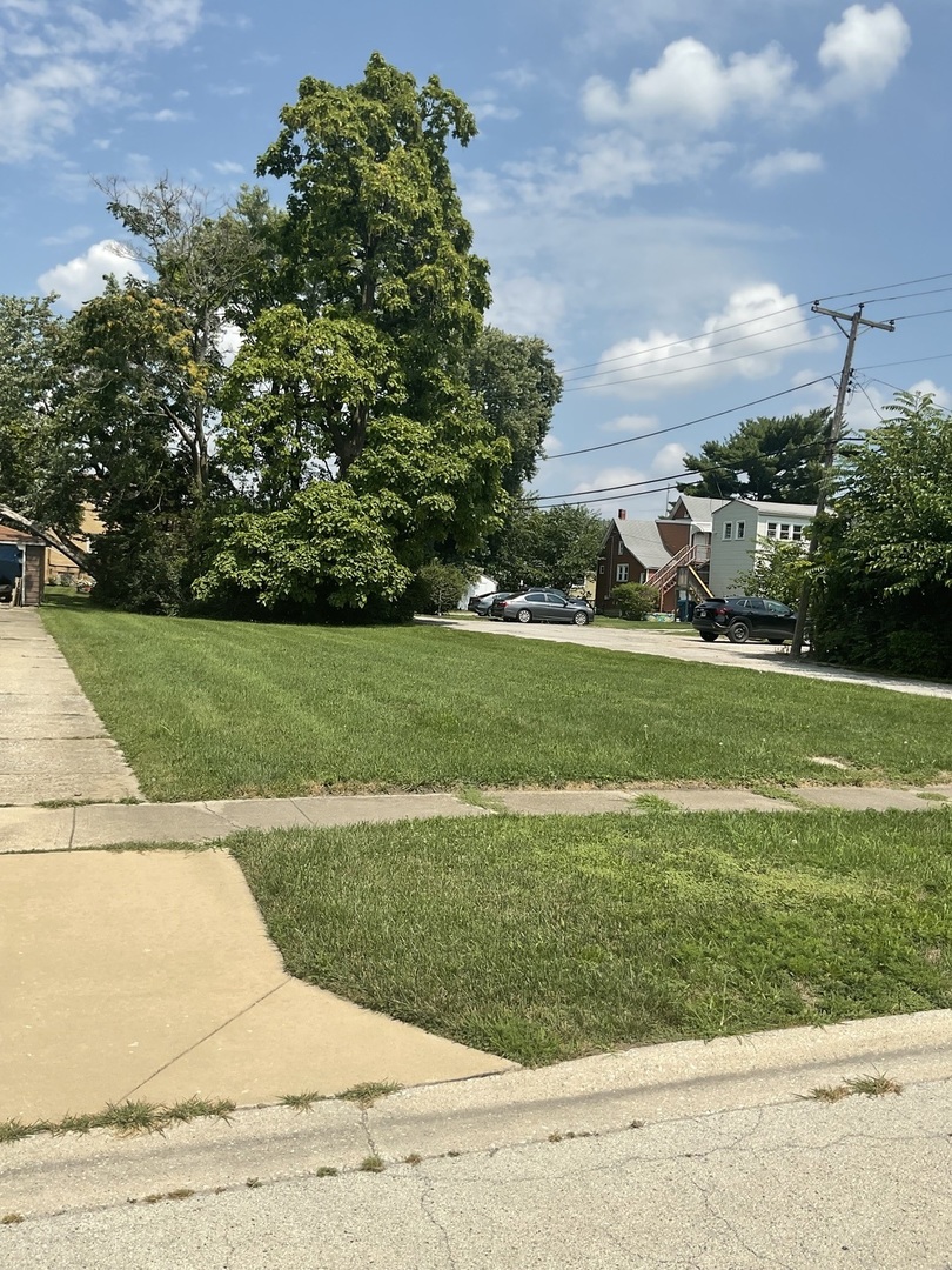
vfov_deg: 61.7
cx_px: 476
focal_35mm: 29
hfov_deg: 48.2
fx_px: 1063
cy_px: 635
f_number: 1.8
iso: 16
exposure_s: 1/2320
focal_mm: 3
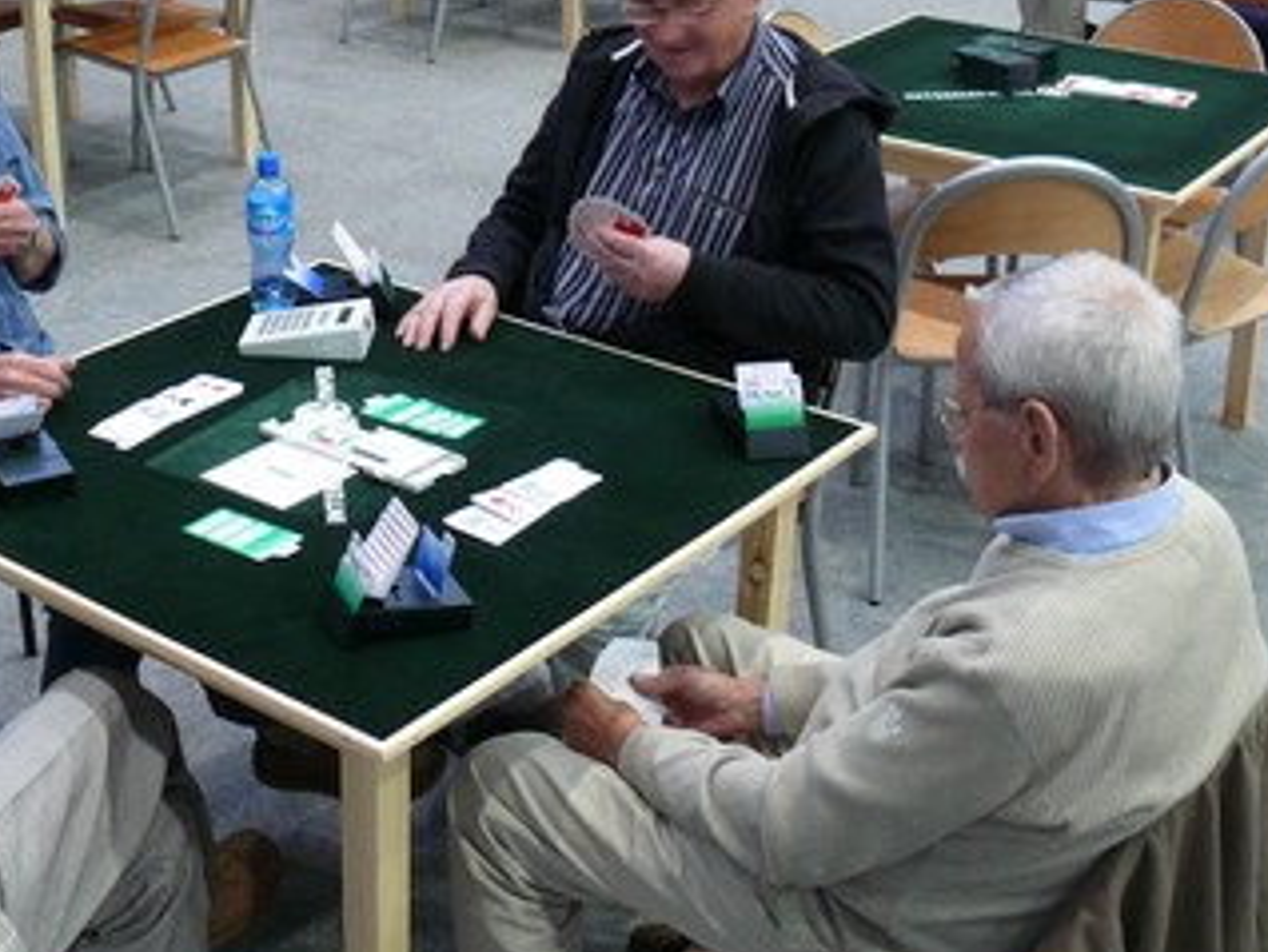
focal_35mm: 55
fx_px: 2016
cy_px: 229
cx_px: 411
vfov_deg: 26.2
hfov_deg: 34.5
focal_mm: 7.4
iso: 200
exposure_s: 1/8
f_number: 2.8
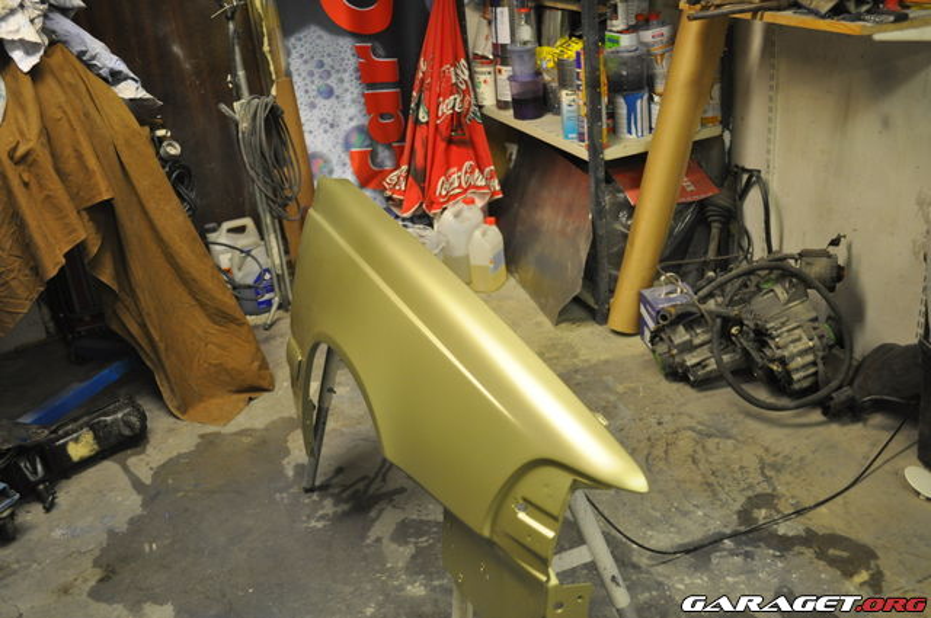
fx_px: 852
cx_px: 466
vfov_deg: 39.9
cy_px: 309
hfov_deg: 57.3
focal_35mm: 33
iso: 800
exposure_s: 1/60
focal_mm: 22
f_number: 4
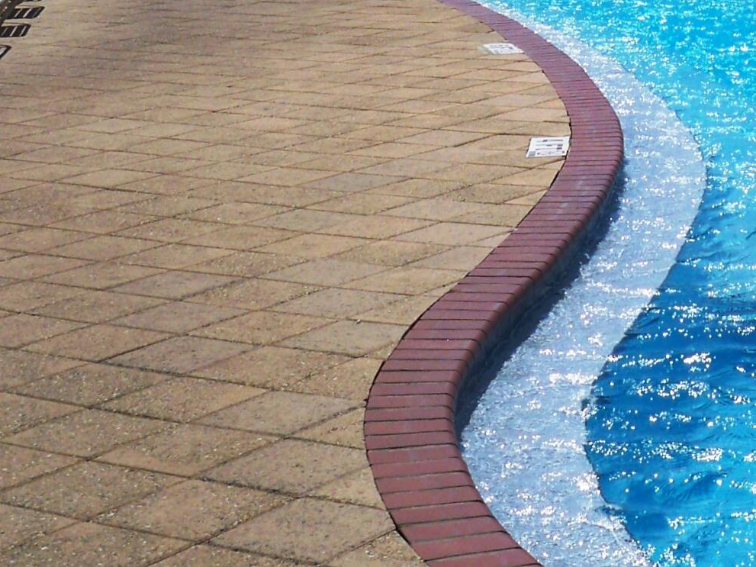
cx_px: 677
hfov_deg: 18.3
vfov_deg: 13.6
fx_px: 2315
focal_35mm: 106
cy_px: -87
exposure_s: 1/1250
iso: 64
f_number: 4.7
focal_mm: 6.3
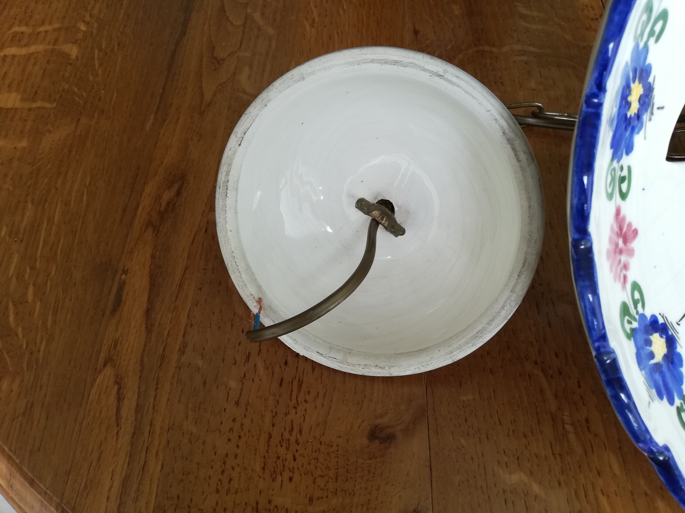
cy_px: 256
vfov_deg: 53.1
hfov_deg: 67.3
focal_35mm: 26
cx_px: 342
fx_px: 515
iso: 100
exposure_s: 1/60
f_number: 2.2
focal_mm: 3.81
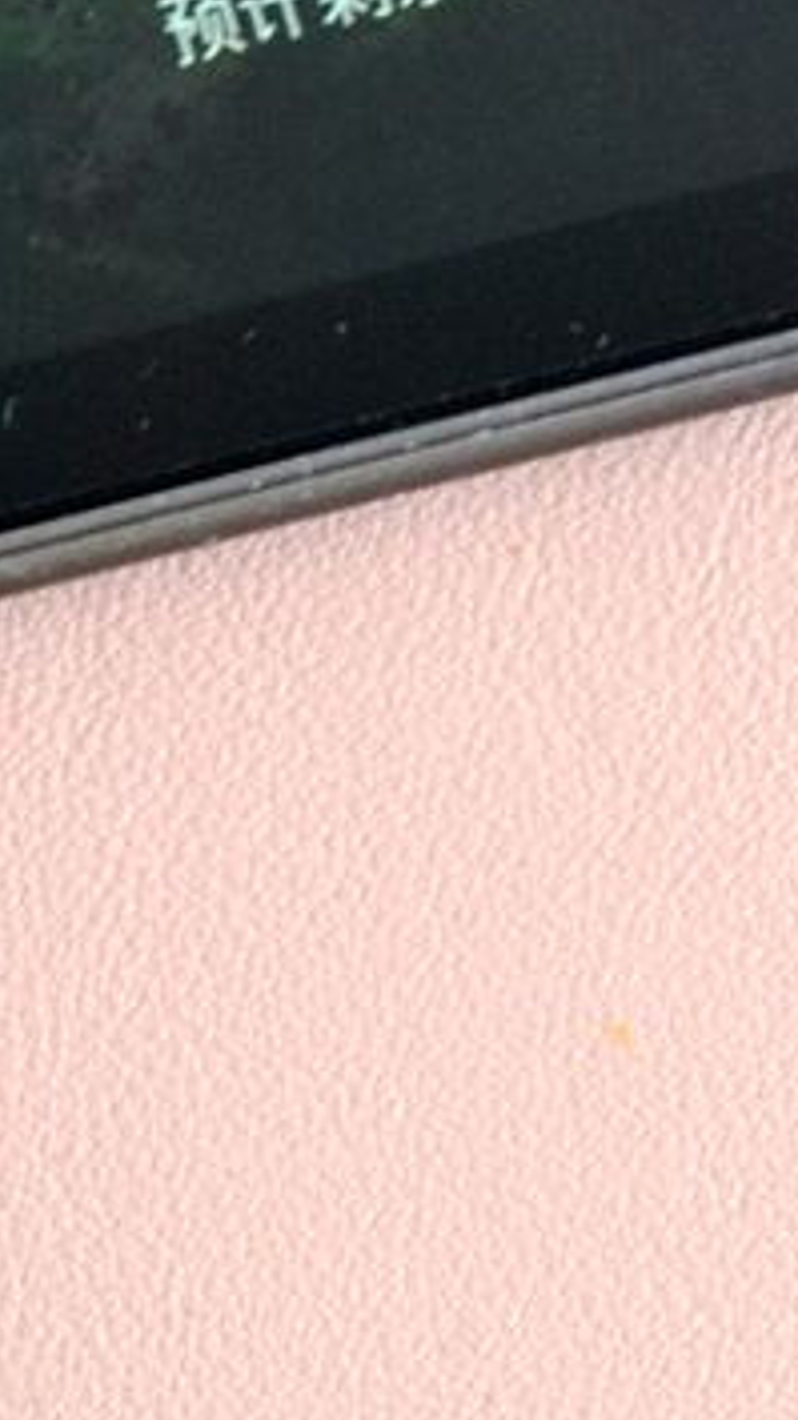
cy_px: 830
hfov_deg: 6.8
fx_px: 6511
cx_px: -658
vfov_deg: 12.4
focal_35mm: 173
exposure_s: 1/80
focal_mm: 26
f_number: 4.2
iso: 400
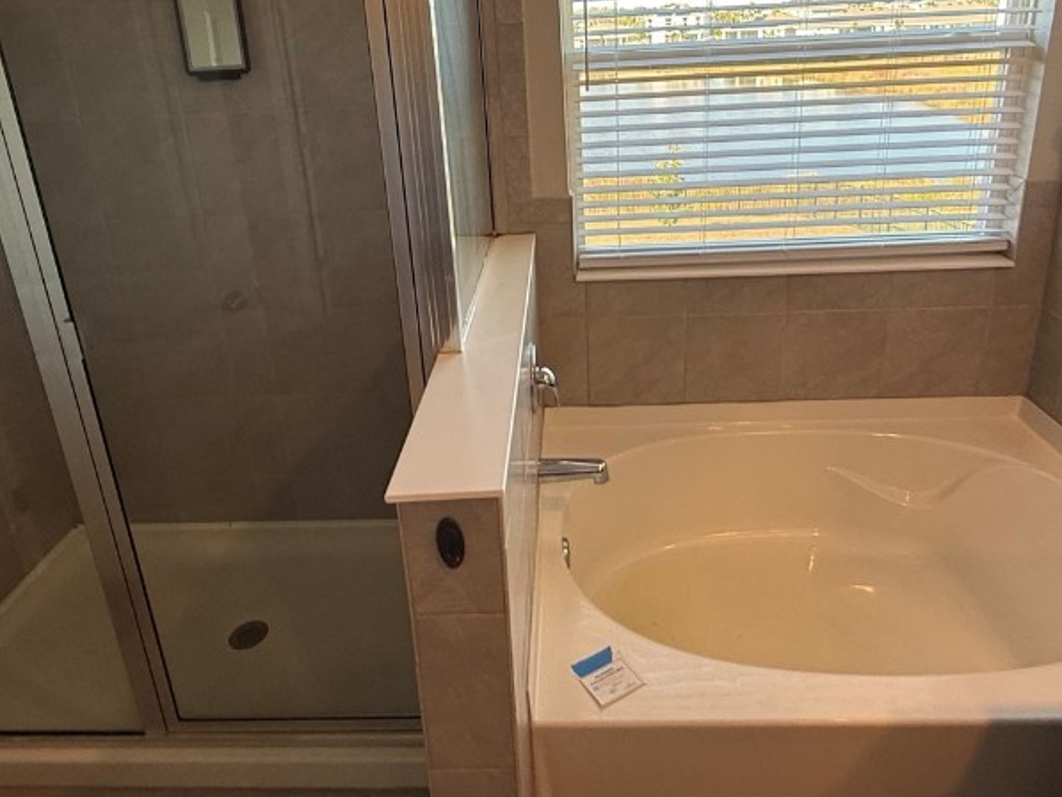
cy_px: 262
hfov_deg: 71.6
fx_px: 736
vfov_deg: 55.6
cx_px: 550
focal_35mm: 24
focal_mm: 2.22
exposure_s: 1/120
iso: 80
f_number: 2.2
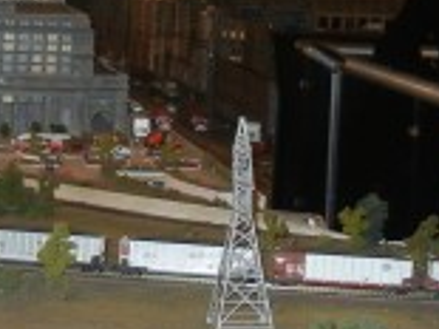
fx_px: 1964
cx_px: 116
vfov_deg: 9.5
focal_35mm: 155
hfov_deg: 12.7
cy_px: -6
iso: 256
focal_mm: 5.4
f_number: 3.5
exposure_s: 1/30
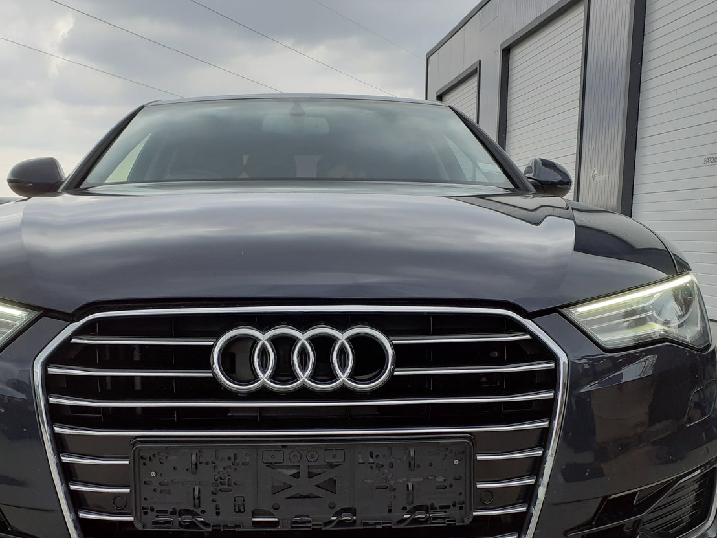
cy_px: 354
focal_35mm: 39
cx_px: 314
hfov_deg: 47.8
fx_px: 808
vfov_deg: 36.5
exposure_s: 1/481
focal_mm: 3.6
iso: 40
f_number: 1.9
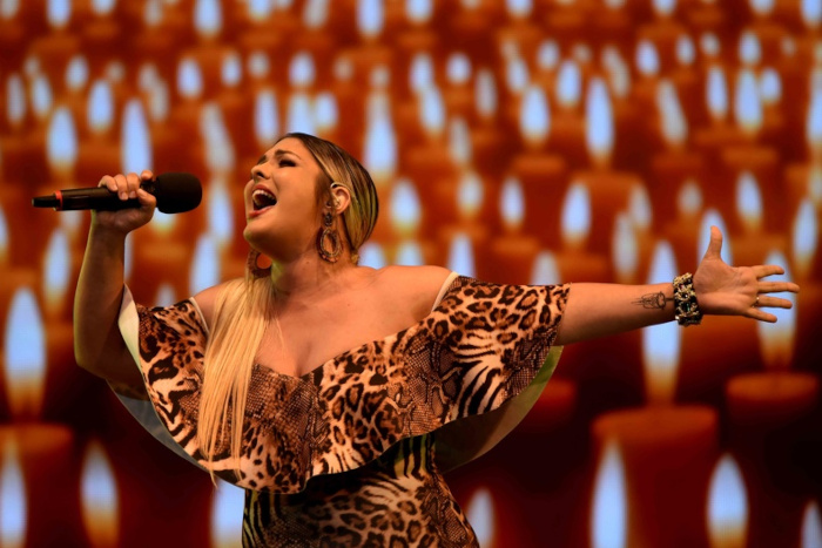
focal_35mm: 600
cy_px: 274
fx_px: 13702
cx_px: 411
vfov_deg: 2.3
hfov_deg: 3.4
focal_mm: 600
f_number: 6.3
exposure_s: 1/160
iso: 1000
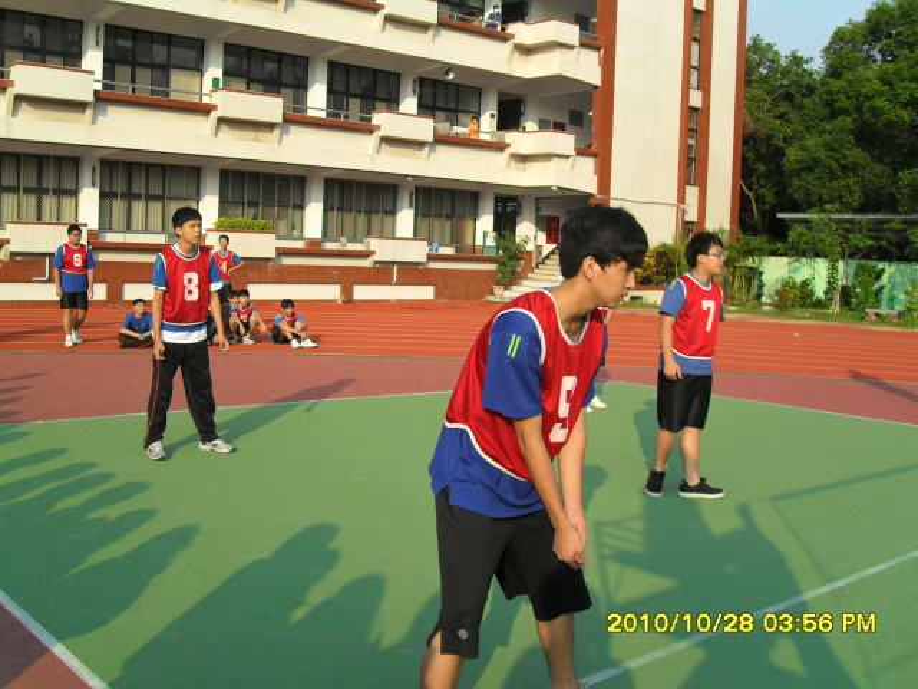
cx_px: 459
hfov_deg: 46.8
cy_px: 344
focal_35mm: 40
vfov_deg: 36.0
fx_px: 1061
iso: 100
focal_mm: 7
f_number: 10
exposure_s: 1/90
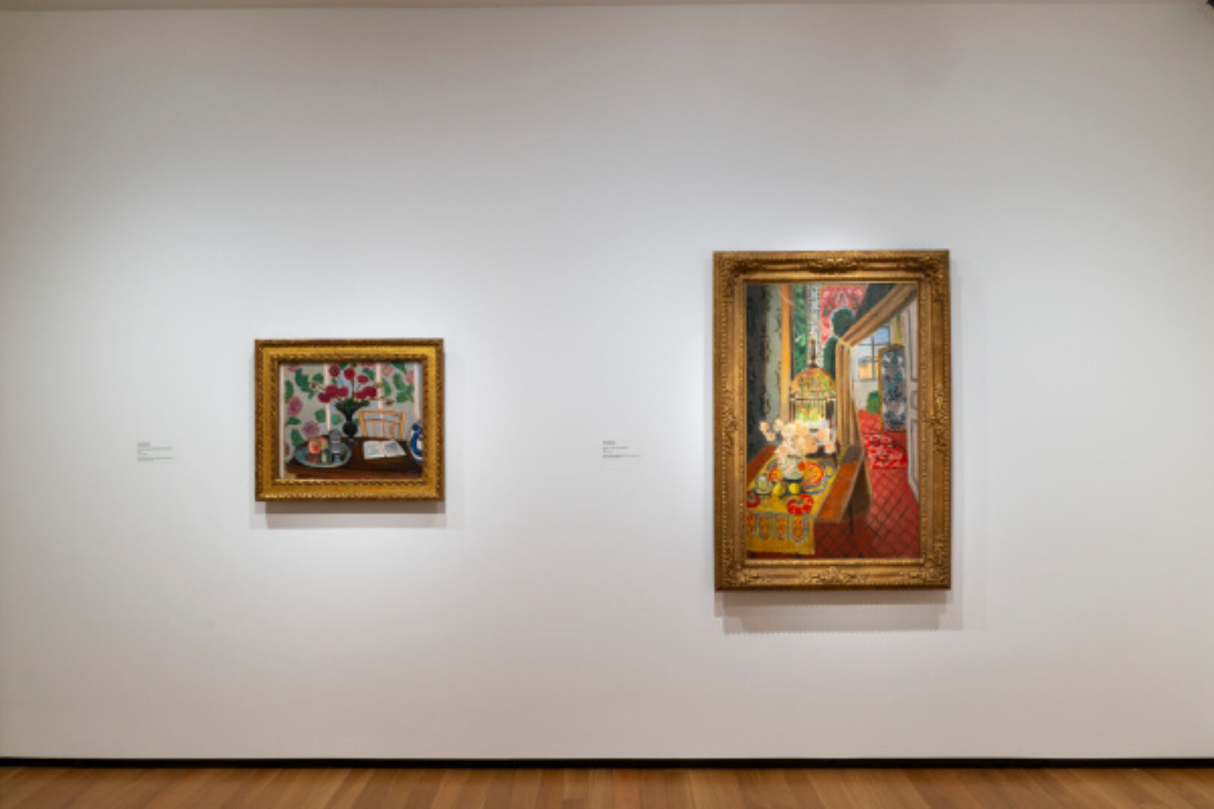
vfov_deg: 43.6
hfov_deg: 61.9
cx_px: 607
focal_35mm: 30
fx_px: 1012
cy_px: 404
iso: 400
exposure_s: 1/6
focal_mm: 30
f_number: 8
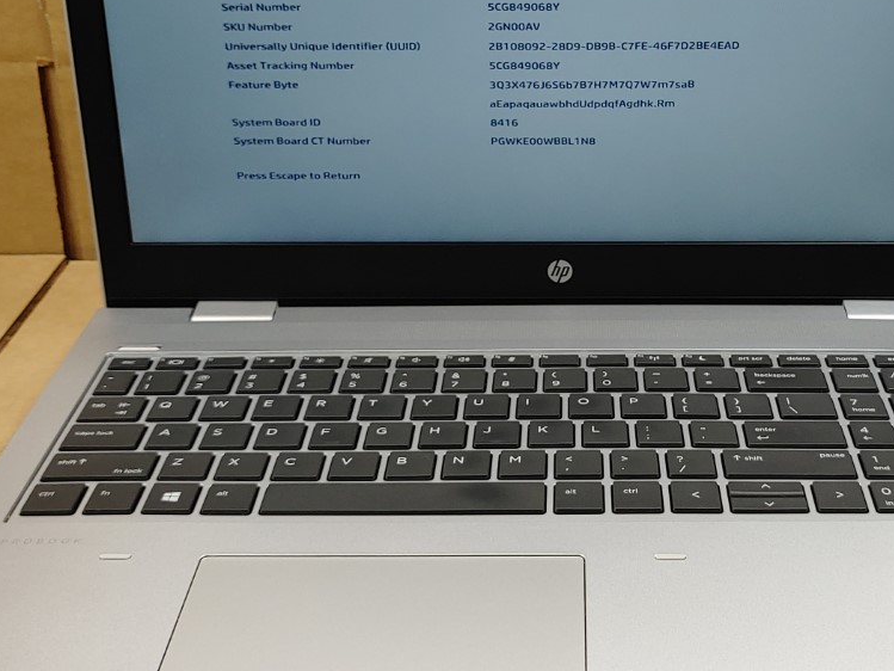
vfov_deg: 29.0
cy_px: 246
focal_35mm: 50
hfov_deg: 38.0
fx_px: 1292
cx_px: 547
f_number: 1.8
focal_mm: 4.36
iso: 50
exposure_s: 1/120
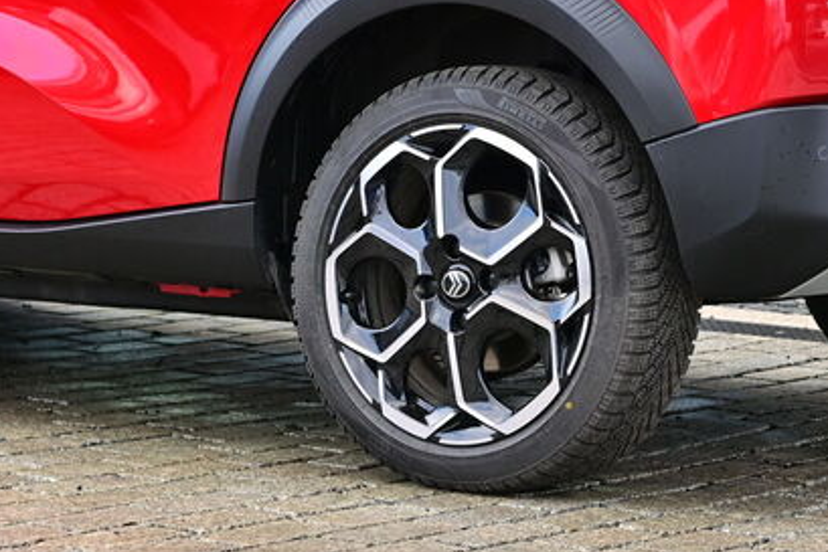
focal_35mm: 176
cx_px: 826
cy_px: -26
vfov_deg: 7.8
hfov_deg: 11.6
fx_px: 4049
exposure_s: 1/320
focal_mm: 50
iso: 250
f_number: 4
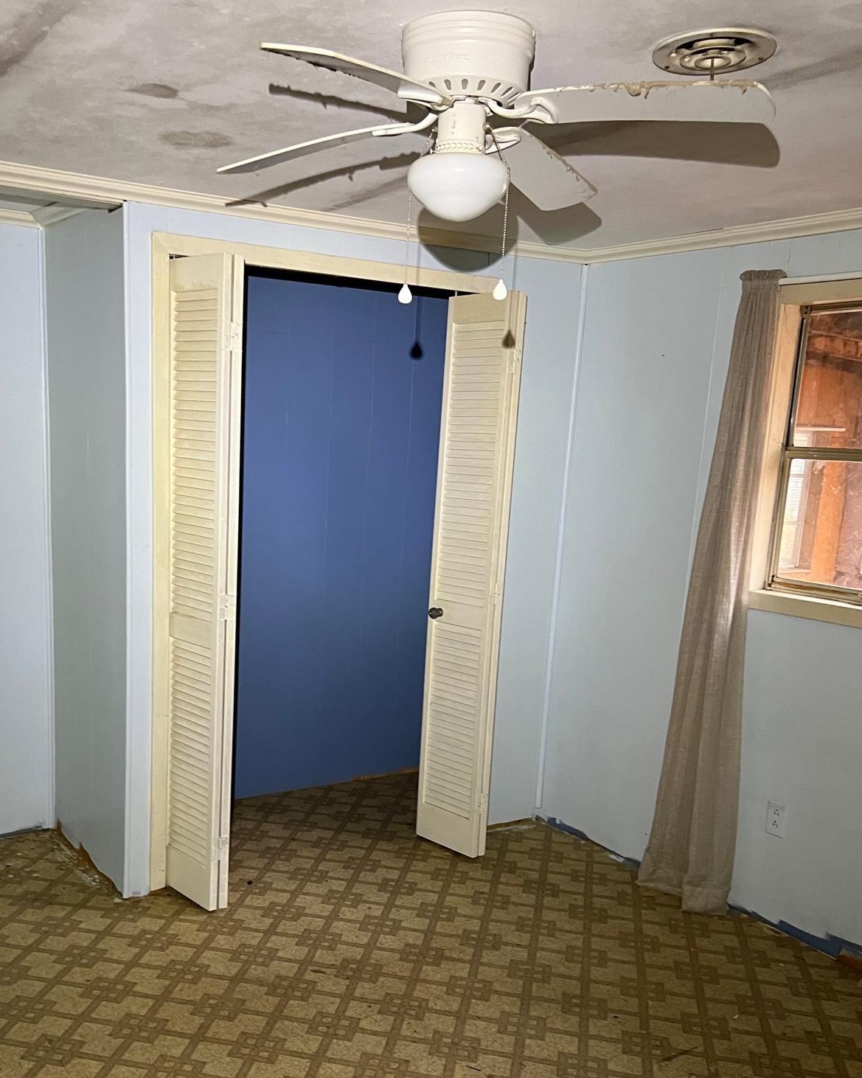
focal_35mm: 35
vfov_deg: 50.9
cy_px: 687
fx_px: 1116
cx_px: 338
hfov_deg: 42.0
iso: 250
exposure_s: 1/60
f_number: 1.5
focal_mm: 5.7
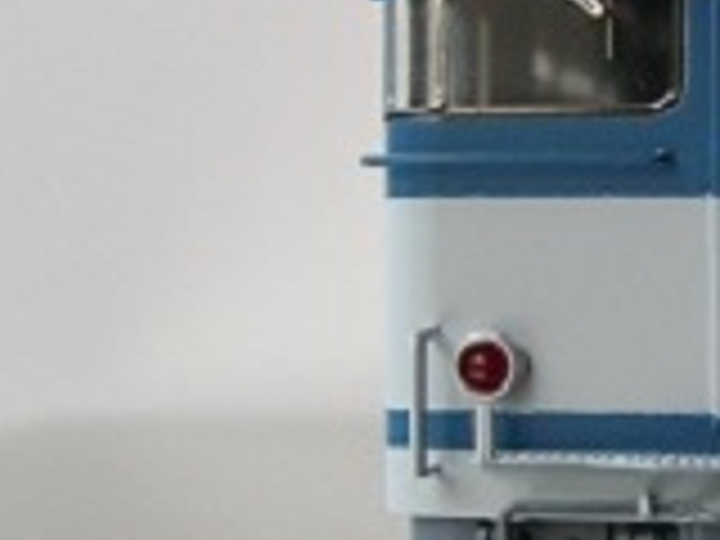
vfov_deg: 13.7
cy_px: 288
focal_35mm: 108
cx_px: 871
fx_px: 2246
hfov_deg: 17.3
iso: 50
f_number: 2.8
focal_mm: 5.8
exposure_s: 1/76.4
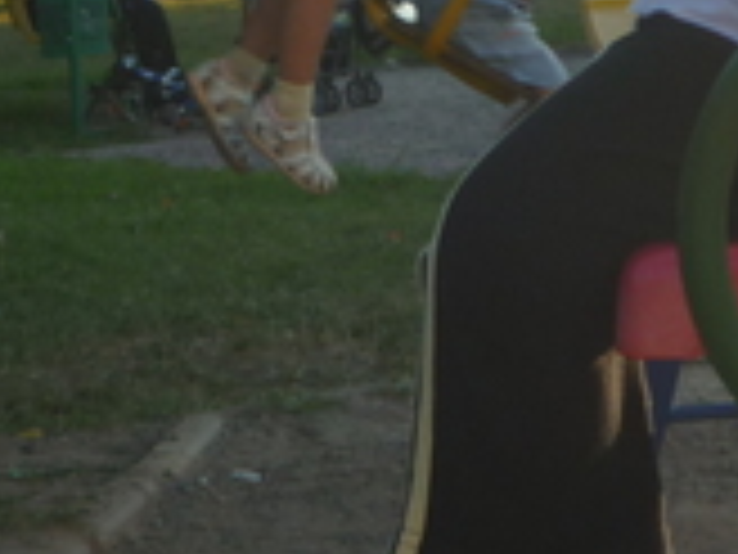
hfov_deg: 8.4
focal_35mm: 232
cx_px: 896
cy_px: -349
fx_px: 4946
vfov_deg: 6.3
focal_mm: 11.4
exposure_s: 1/320
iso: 80
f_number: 3.9
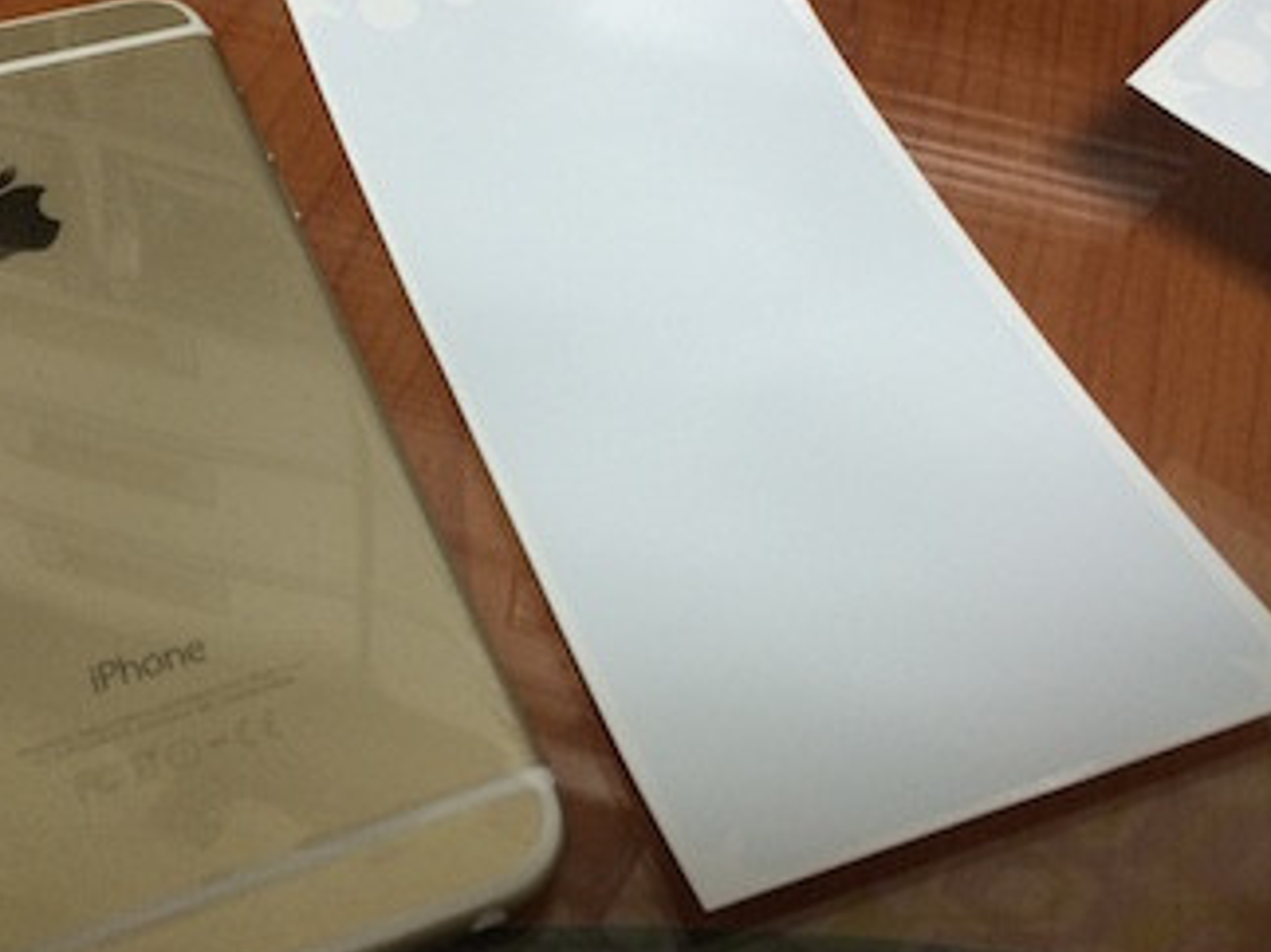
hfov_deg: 41.0
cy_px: 370
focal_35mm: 46
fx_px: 1688
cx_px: 488
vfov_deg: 31.4
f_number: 2.2
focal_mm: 4.15
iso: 50
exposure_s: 1/30
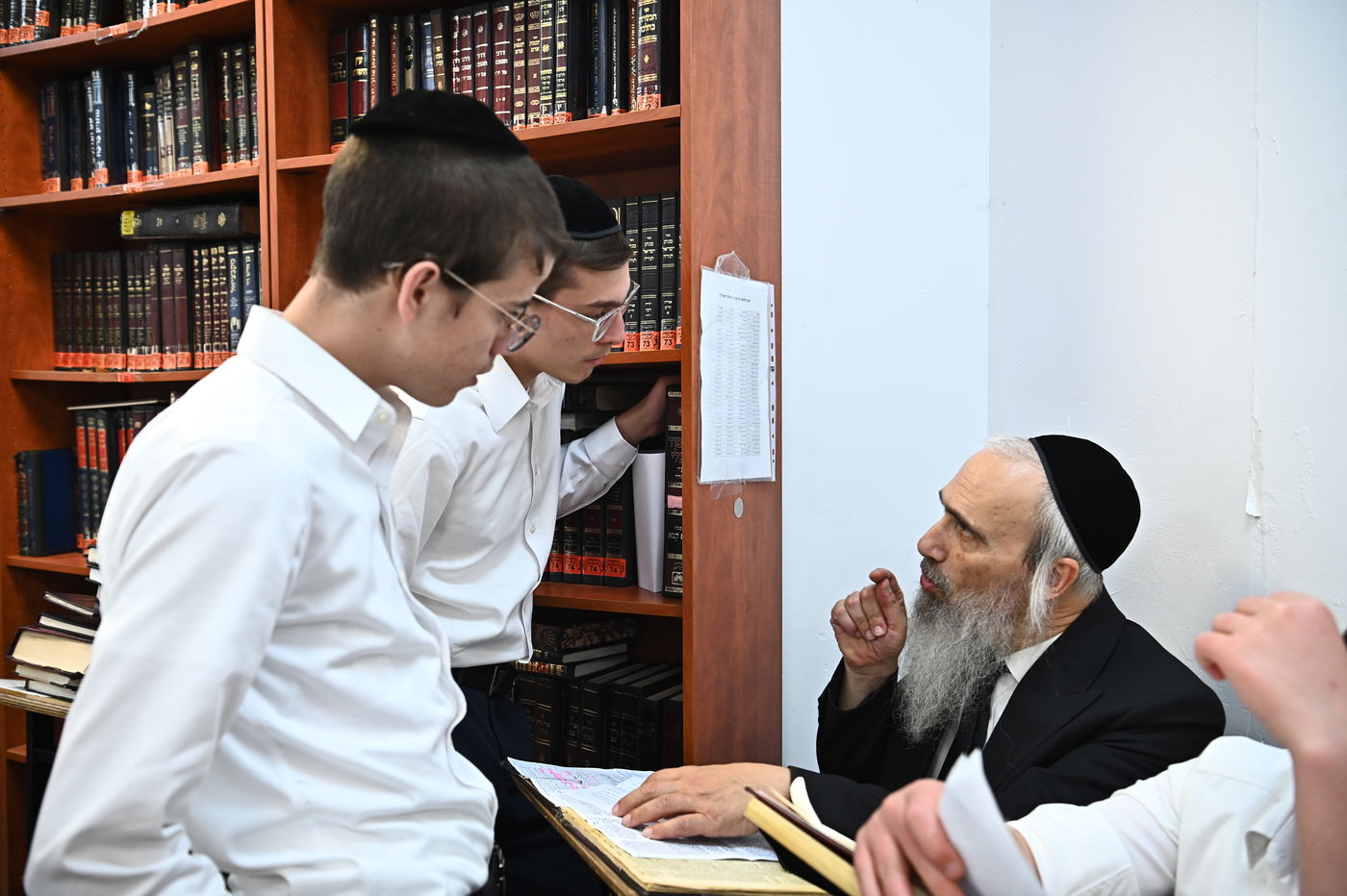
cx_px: 674
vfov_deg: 38.8
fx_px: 1272
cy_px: 448
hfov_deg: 55.8
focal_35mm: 34
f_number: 4
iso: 1000
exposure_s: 1/160
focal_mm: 34
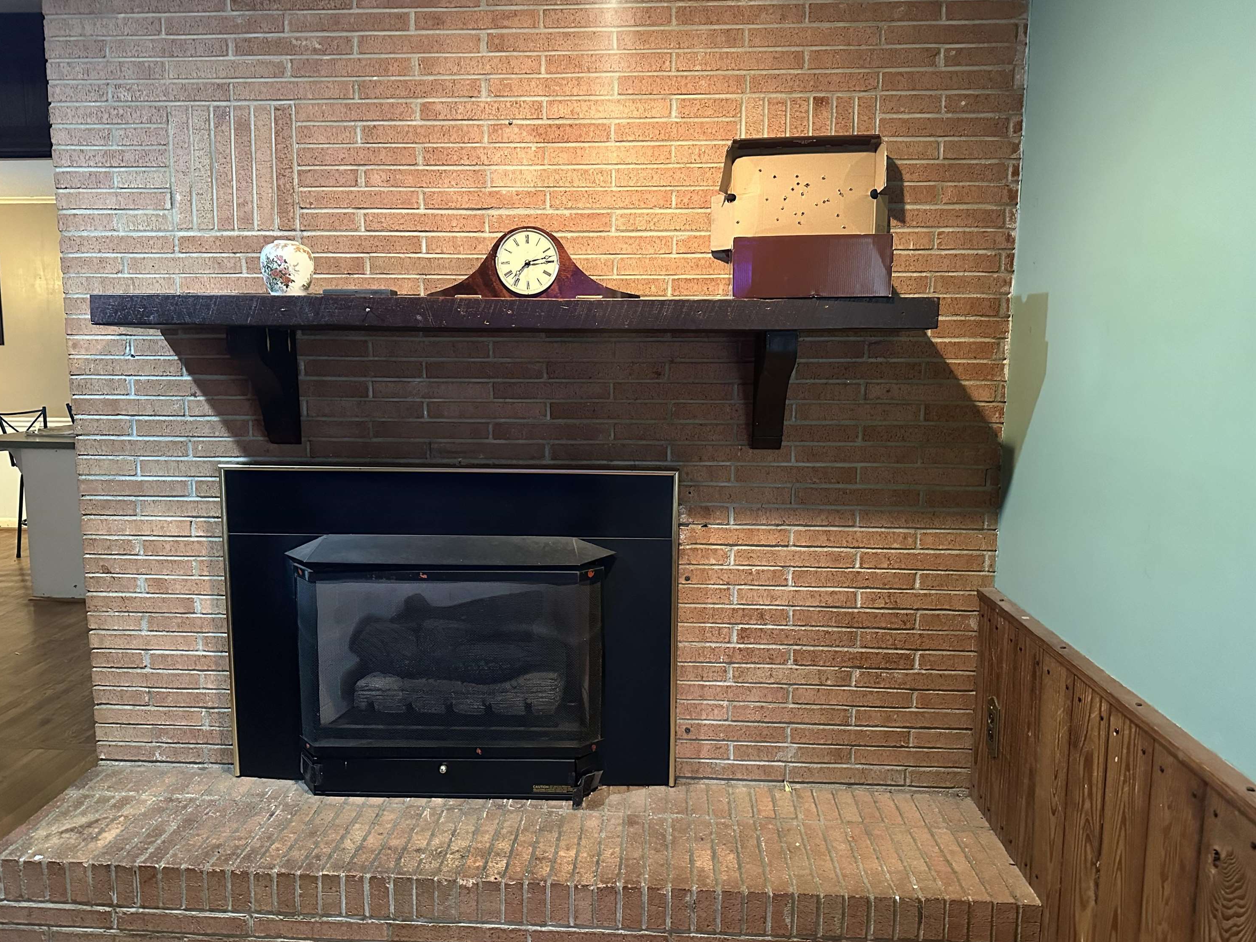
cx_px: 602
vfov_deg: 54.9
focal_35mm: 25
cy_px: 469
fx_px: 907
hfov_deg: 69.4
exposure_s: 1/40
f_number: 1.78
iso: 800
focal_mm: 6.86
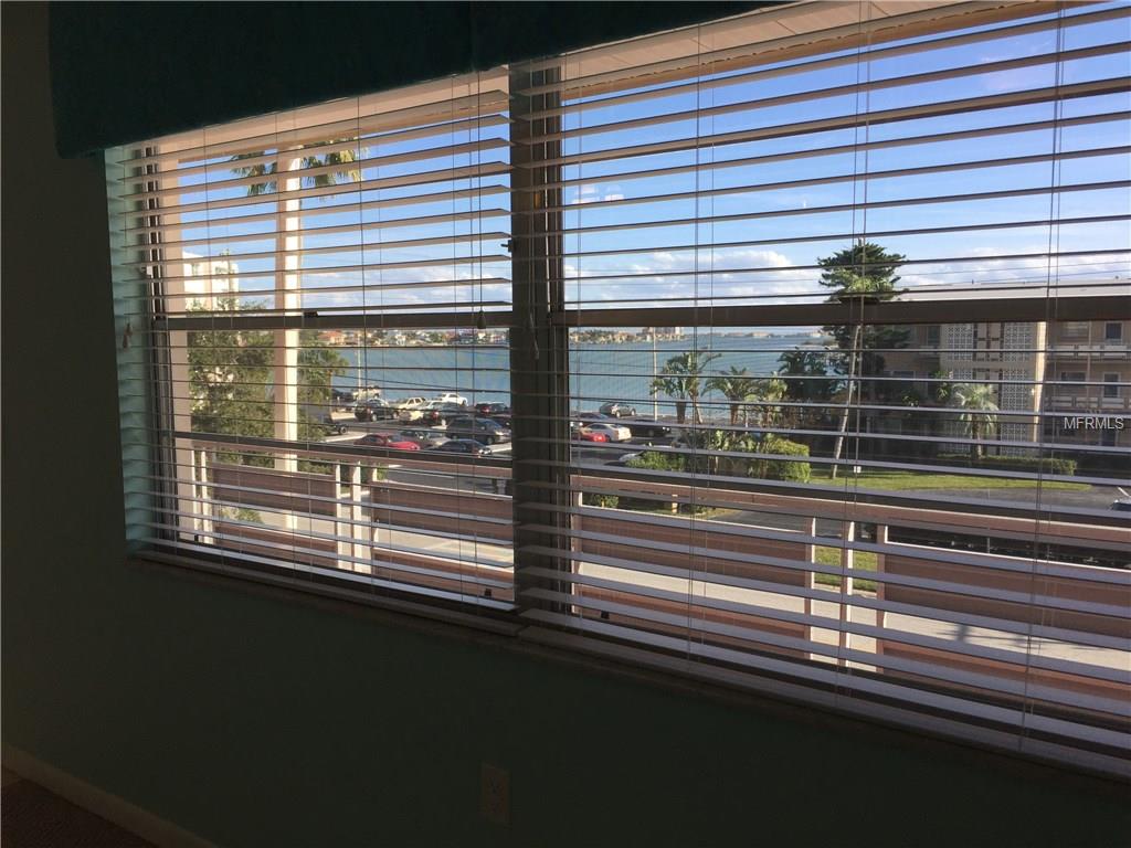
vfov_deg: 48.2
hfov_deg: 61.7
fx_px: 948
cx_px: 566
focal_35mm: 29
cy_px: 424
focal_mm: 4.15
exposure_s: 1/359
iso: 32
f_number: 2.2
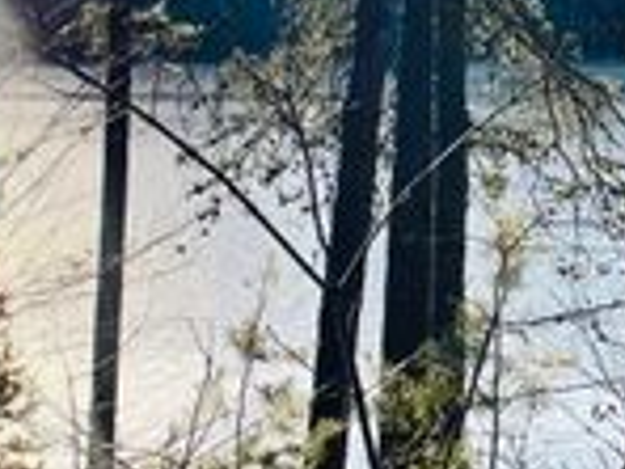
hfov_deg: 21.3
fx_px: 1589
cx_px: 663
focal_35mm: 88
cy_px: -6
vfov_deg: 16.4
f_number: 1.6
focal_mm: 4.2
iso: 64
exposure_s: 1/120
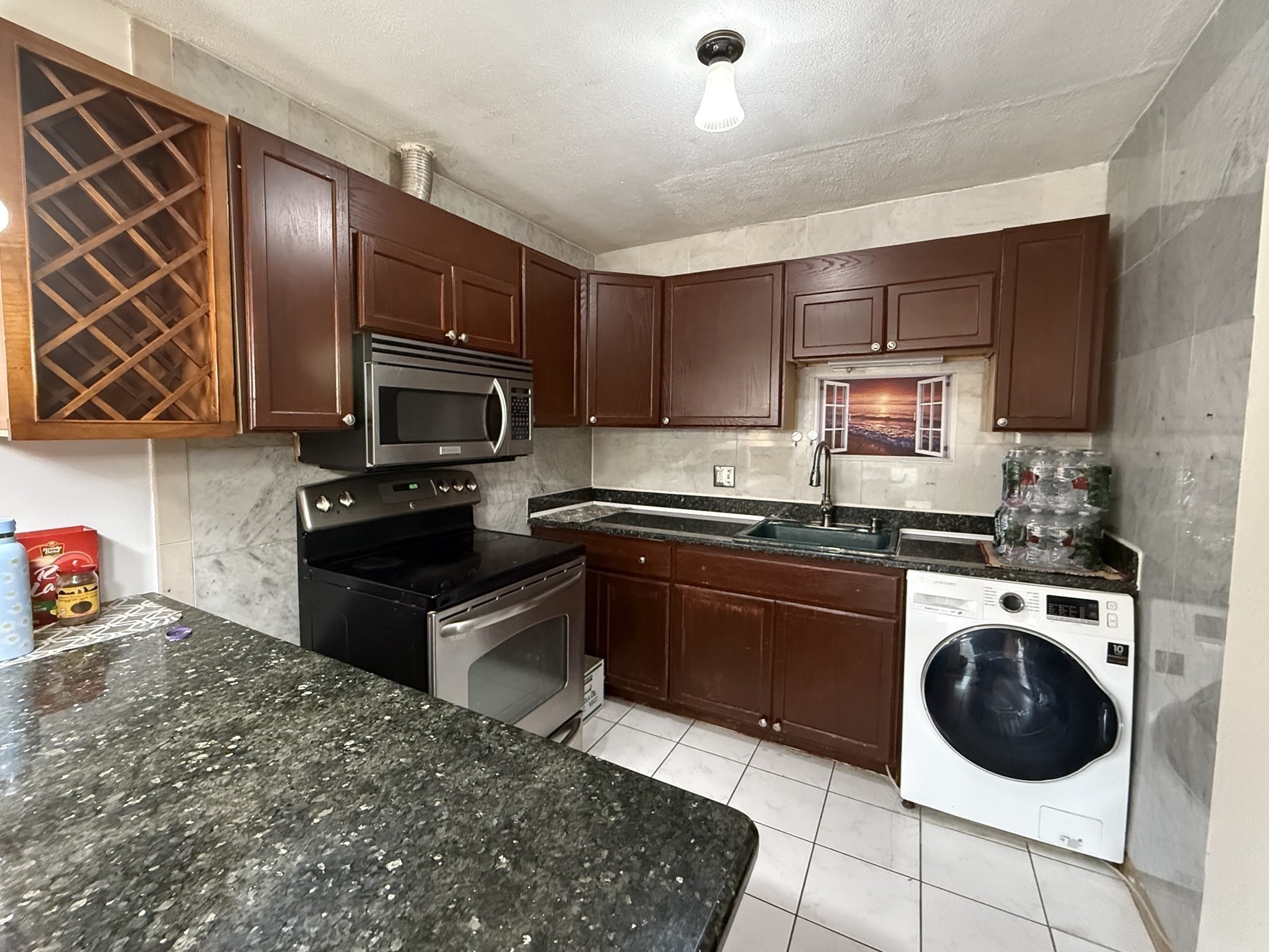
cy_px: 460
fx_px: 550
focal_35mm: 15
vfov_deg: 81.7
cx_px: 611
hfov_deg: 98.1
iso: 1000
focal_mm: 2.22
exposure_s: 1/60
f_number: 2.2
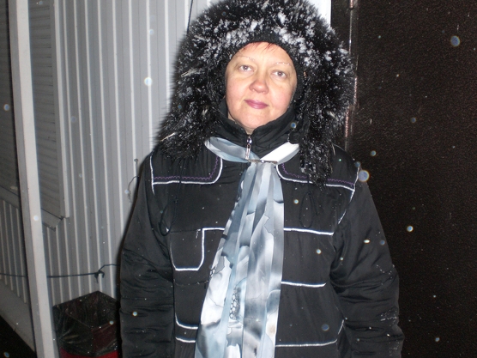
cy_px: 178
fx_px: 565
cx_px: 247
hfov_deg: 45.8
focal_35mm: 41
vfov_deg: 35.1
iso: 200
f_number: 3.1
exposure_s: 1/60
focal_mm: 6.3
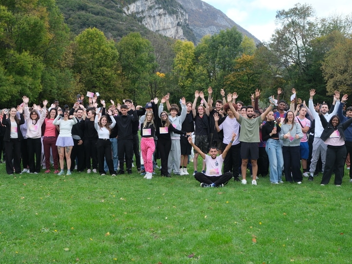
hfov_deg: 36.2
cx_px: 181
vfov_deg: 27.4
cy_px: 105
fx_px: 539
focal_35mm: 53
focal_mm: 26.4
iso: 320
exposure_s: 1/300
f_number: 4.4
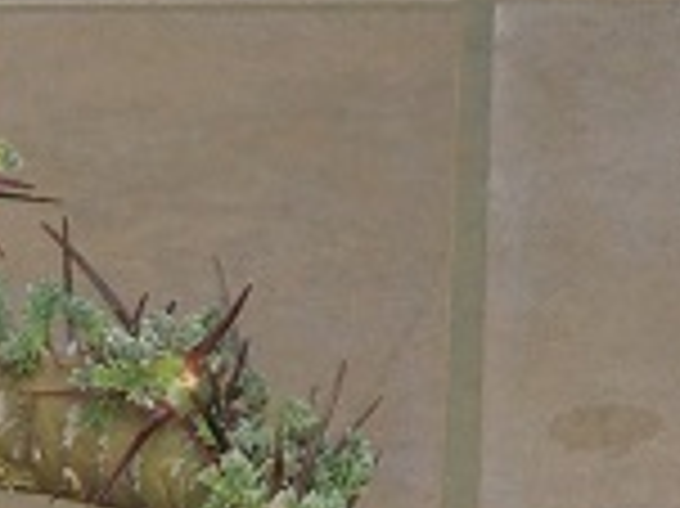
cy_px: 1023
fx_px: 21709
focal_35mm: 1106
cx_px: -585
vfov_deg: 1.3
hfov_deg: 1.8
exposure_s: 1/125
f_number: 5.1
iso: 400
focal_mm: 43.4
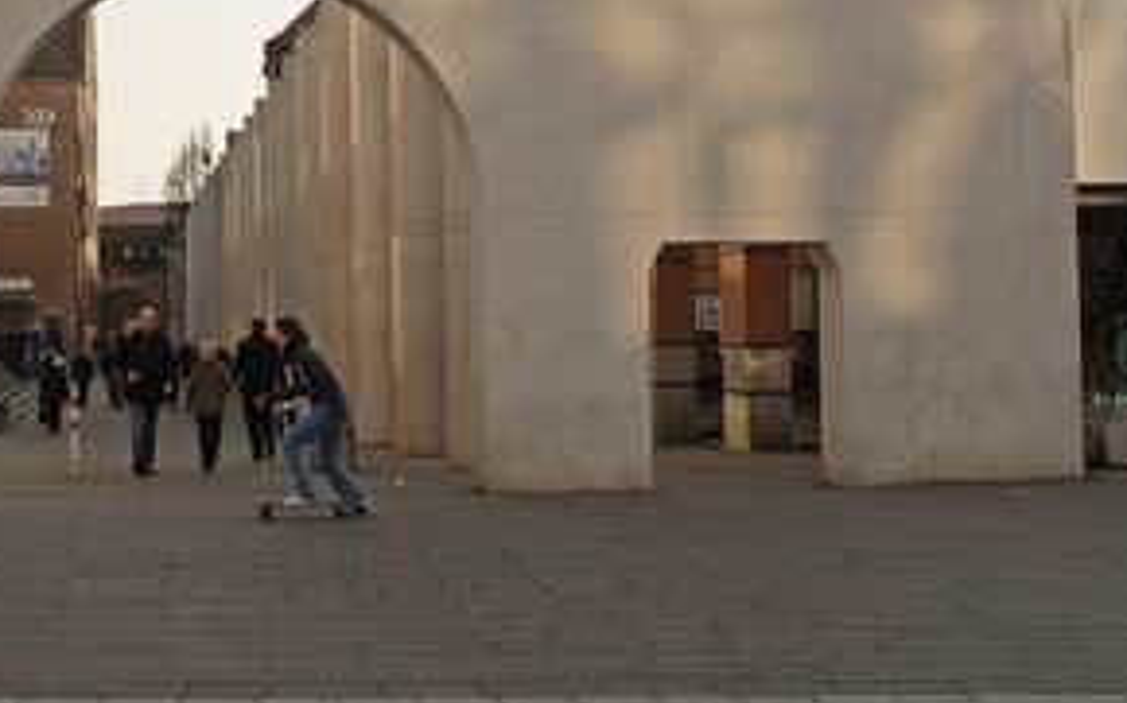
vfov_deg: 16.0
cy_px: 146
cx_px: 222
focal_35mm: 81
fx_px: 2487
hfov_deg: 25.1
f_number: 4.5
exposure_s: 1/800
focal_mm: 32
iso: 200
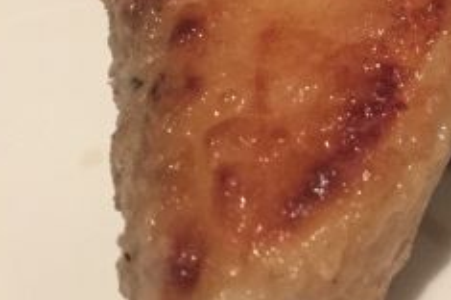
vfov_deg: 14.5
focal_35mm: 90
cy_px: -99
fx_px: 1126
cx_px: 649
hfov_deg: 20.0
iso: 640
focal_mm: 4.15
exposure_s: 1/15
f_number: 2.2
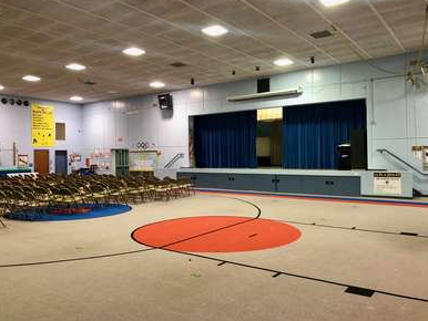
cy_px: 160
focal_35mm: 29
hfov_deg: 61.6
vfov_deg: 48.3
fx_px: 359
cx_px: 208
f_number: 1.8
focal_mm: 4
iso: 40
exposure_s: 1/17
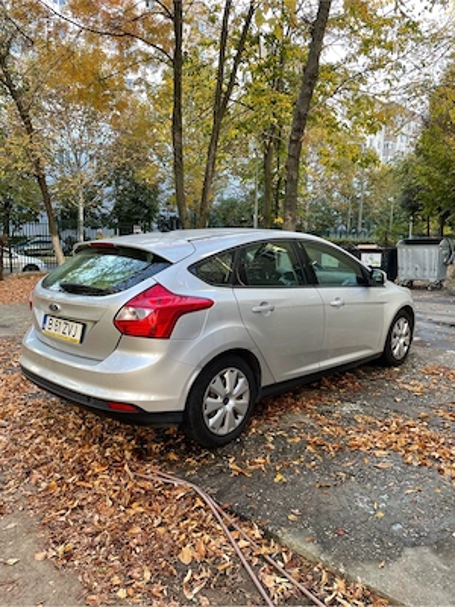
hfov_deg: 53.1
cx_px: 228
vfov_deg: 67.3
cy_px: 304
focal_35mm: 26
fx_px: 456
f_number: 1.6
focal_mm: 4.2
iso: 32
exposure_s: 1/150
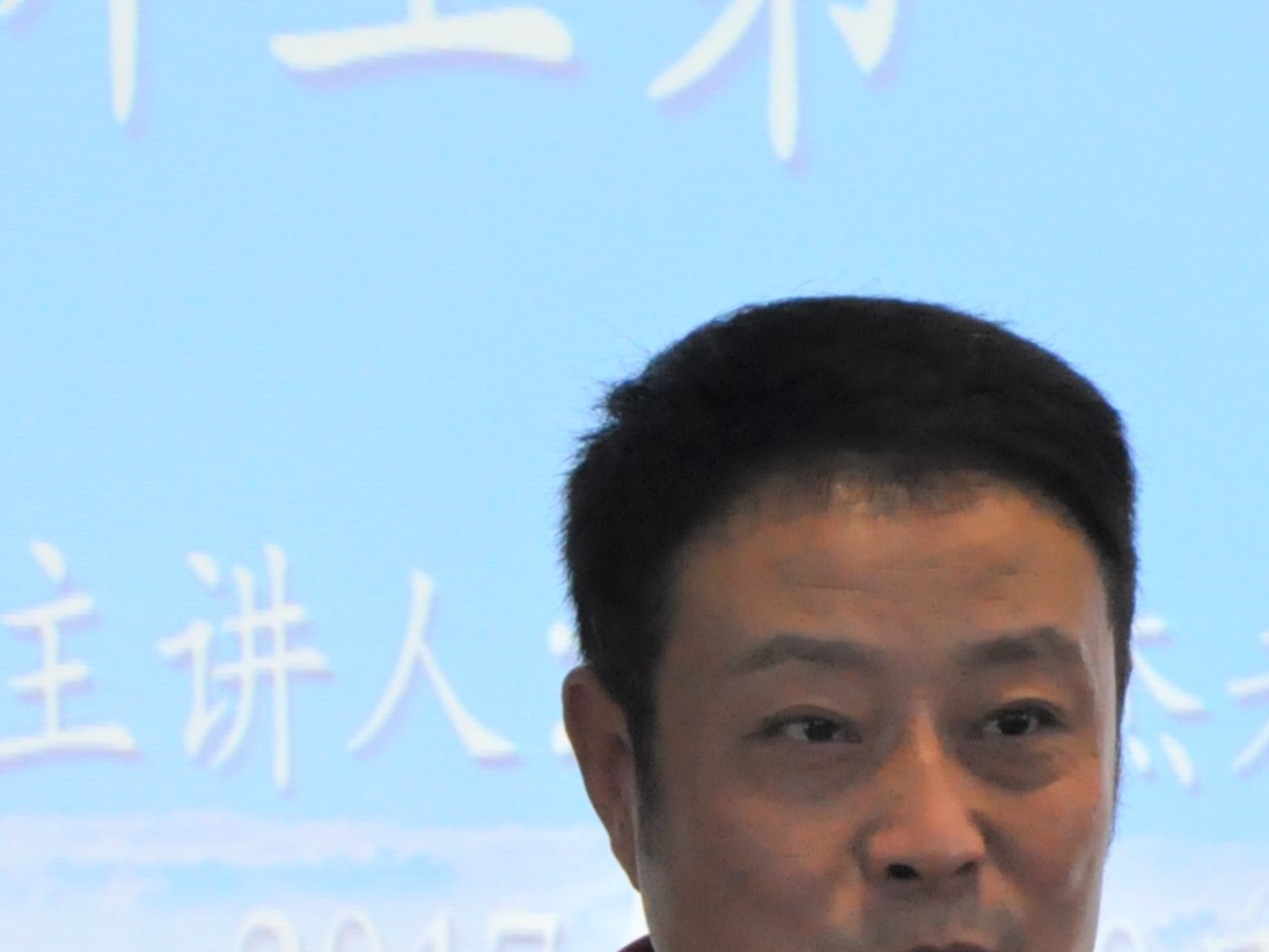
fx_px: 21698
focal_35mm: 592
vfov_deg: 2.5
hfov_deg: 3.3
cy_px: 1079
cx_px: 922
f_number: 5.6
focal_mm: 105
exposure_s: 1/200
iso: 1600
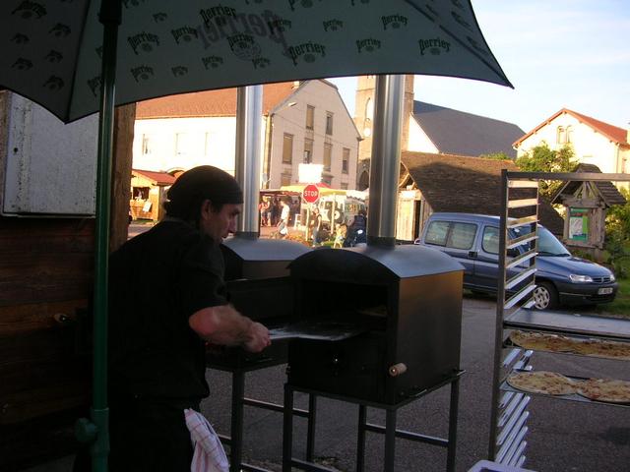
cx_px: 315
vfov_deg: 40.7
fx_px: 637
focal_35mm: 35
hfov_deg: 52.6
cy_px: 236
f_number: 2.8
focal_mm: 5.8
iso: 50
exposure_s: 1/231
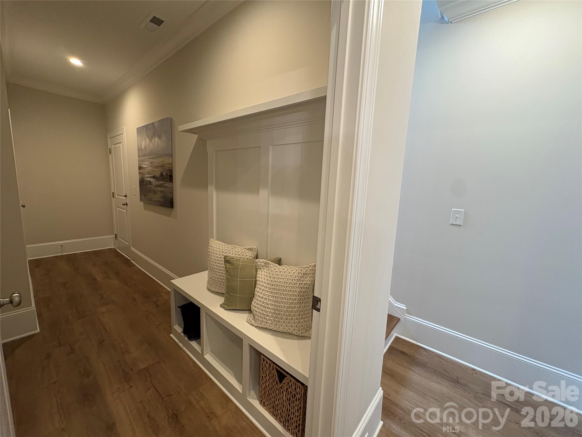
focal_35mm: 14
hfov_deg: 102.1
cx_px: 291
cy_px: 218
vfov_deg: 85.7
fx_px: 235
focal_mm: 2.22
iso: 200
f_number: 2.2
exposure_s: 1/60
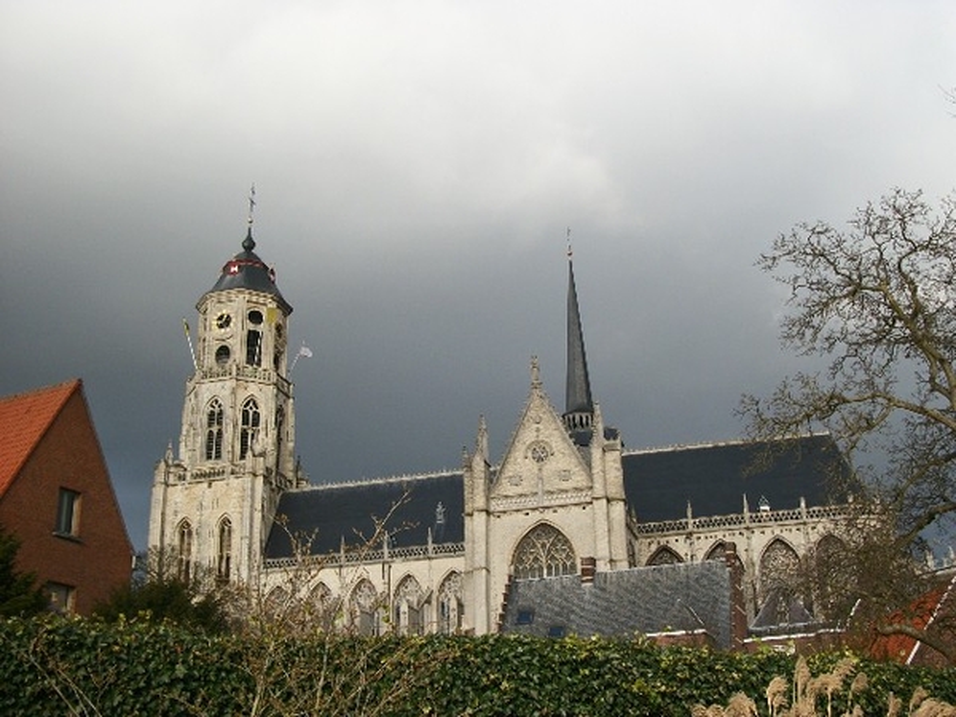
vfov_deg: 36.0
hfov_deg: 46.8
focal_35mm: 40
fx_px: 1105
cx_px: 478
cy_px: 358
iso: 80
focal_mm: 7.1
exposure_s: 1/100
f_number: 9.9
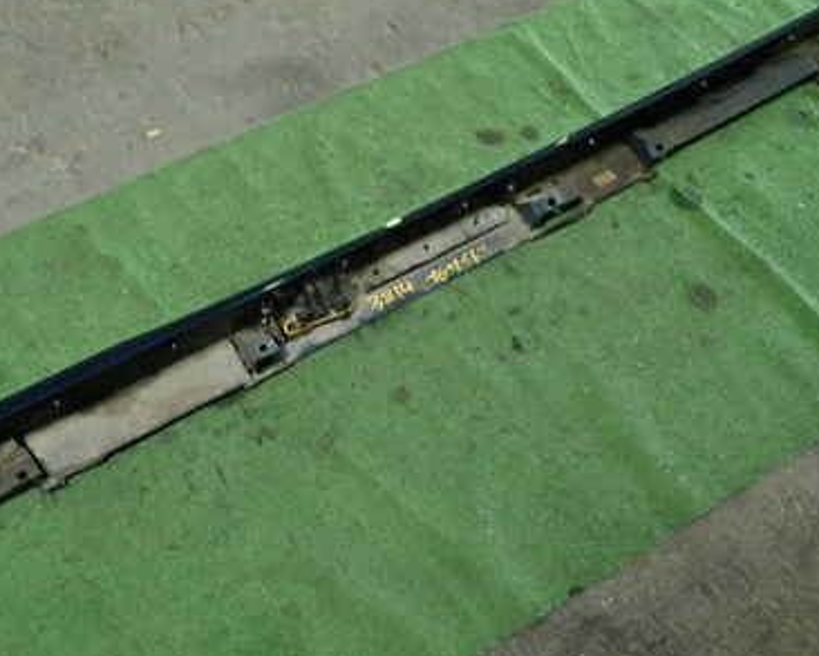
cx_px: 307
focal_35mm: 40
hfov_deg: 45.4
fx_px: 970
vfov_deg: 37.4
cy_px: 331
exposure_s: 1/30
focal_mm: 4.5
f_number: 2
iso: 250
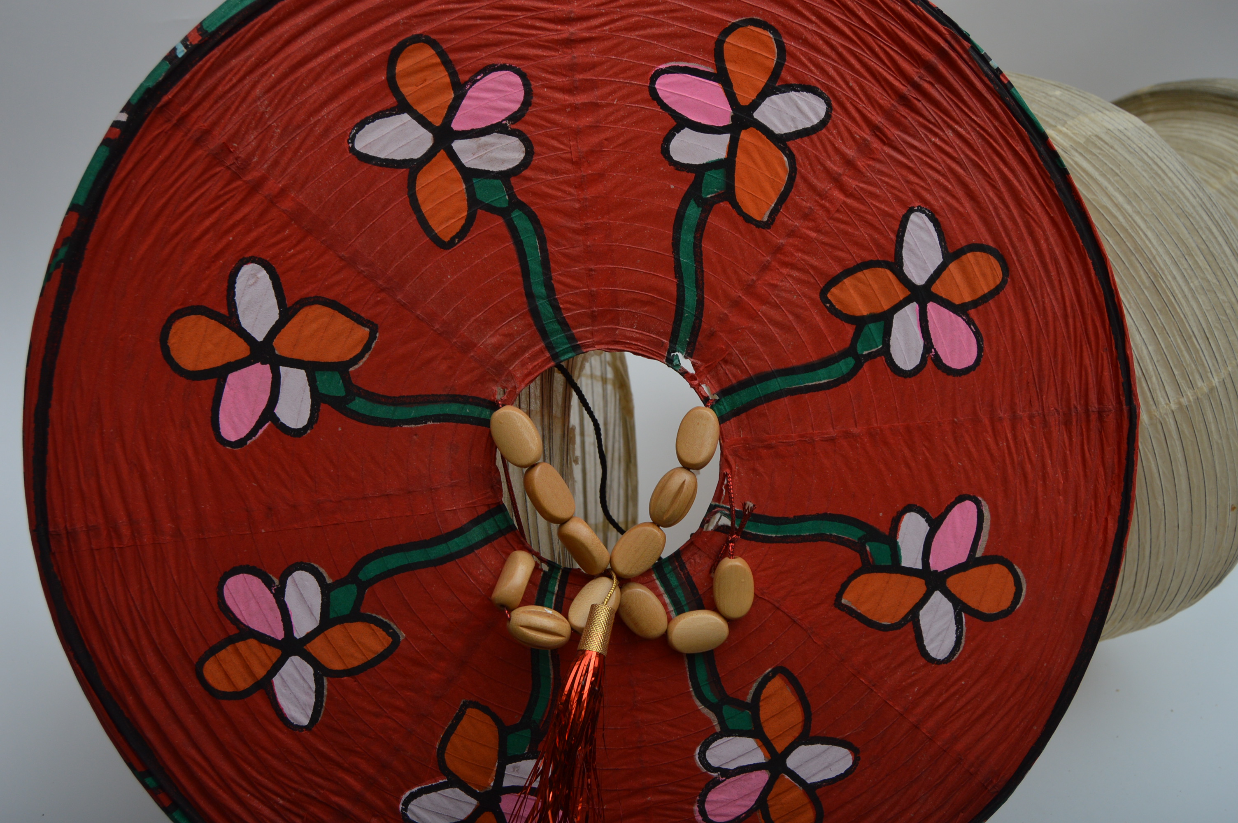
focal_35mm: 33
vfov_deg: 39.9
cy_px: 412
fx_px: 1134
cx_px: 619
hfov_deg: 57.3
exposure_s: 1/200
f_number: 5
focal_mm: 22
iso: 200
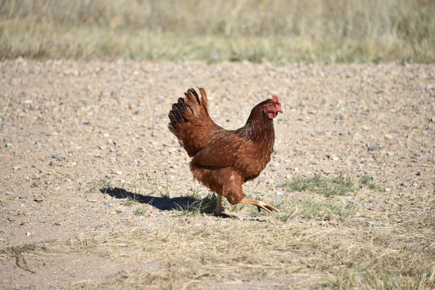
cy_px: 145
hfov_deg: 6.9
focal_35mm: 300
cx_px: 218
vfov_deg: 4.6
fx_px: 3626
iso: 140
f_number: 5.6
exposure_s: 1/640
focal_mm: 300
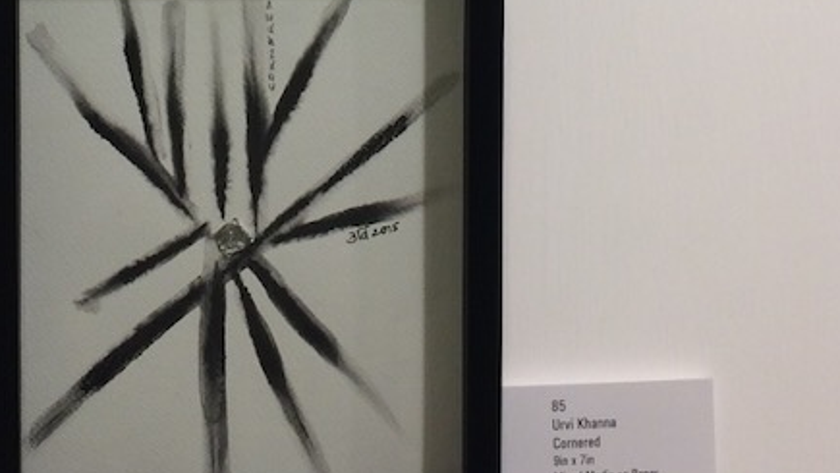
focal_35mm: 93
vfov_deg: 12.3
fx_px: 2072
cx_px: 266
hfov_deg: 22.8
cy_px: -272
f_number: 2.2
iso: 50
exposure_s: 1/50
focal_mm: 4.15
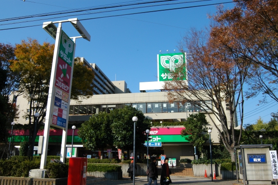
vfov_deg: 43.5
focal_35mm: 30
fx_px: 231
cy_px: 92
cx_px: 139
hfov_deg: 62.0
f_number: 16
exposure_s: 1/100
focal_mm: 20
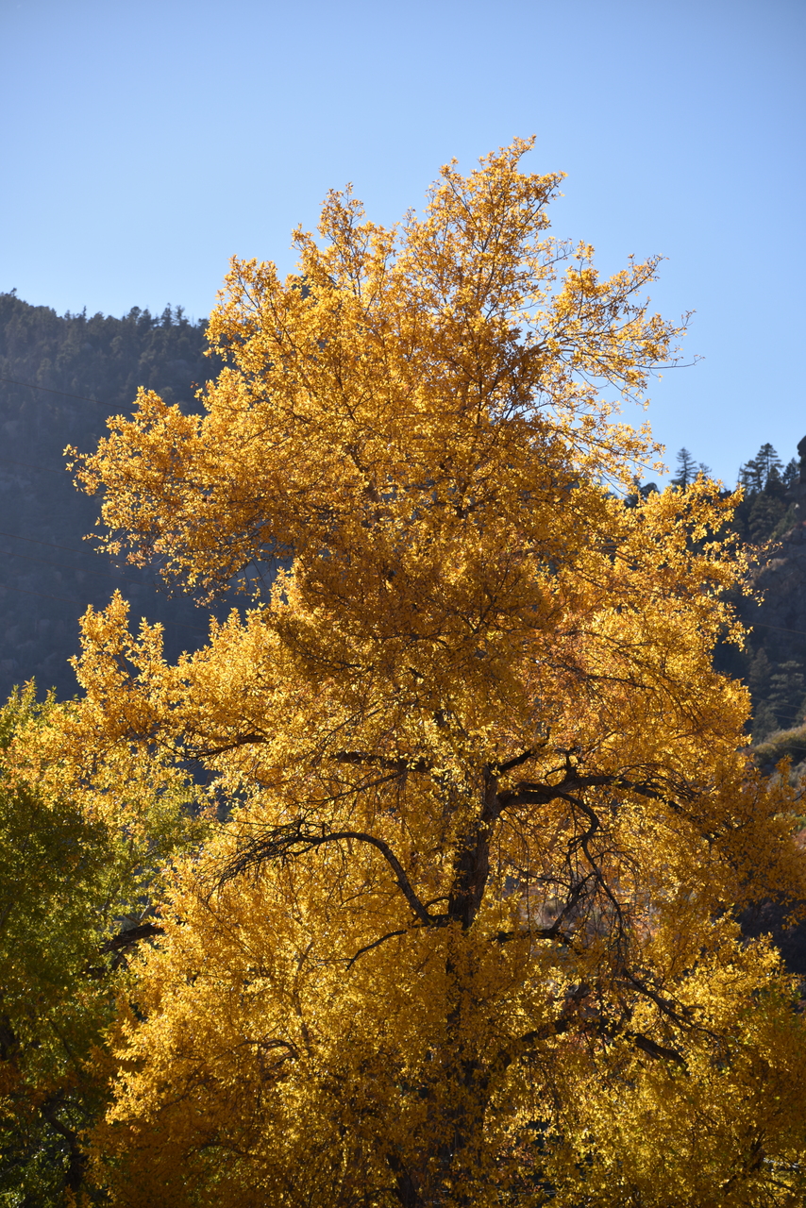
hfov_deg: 9.2
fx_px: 5034
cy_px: 604
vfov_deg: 13.7
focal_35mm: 150
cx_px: 403
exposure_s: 1/320
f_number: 6.3
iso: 100
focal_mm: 150
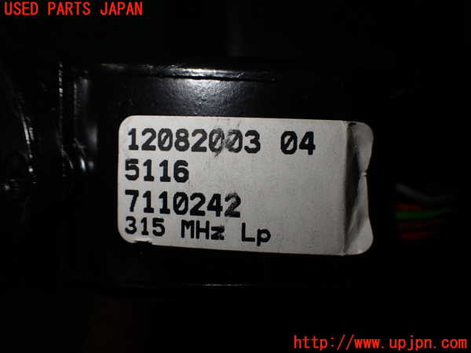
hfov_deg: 60.0
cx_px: 236
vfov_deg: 46.8
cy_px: 176
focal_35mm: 30
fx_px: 408
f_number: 3.2
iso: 100
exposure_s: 1/160
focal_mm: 5.4
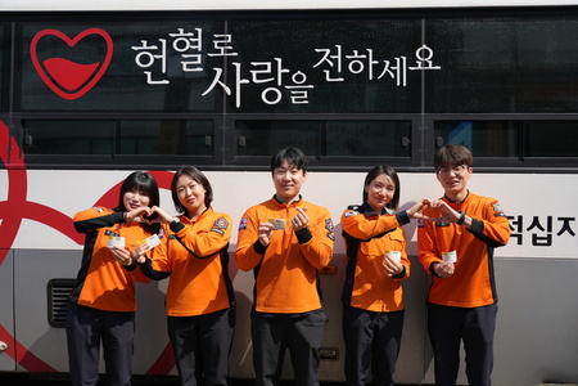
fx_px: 482
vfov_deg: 43.6
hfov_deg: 61.9
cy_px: 193
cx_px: 289
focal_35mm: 30
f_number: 4.5
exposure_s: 1/800
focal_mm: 30
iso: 100
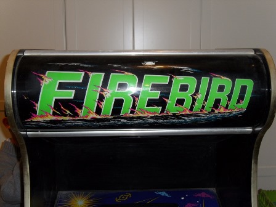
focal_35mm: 46
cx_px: 138
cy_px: 104
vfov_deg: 31.5
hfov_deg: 41.2
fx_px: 367
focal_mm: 8.2
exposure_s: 1/45
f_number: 3.8
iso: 200
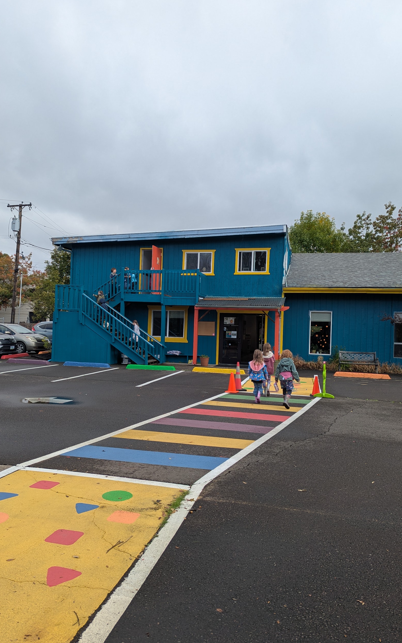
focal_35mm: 26
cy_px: 323
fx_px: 456
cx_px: 186
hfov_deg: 47.6
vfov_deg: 70.4
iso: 45
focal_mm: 6.81
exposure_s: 1/1217
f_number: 1.85
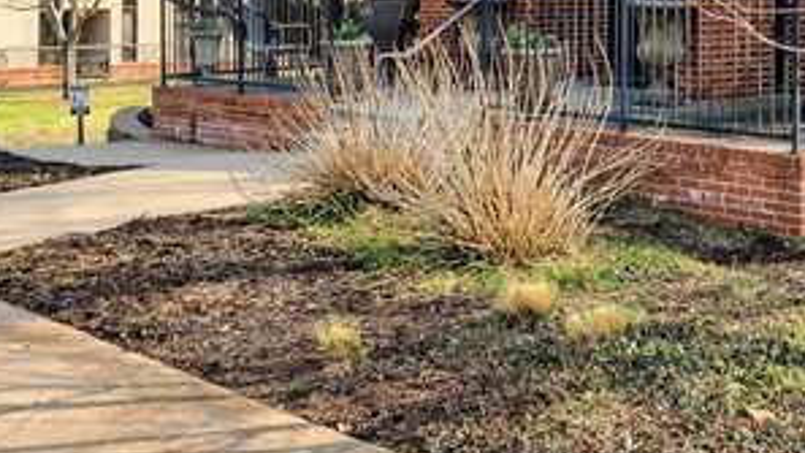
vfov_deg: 17.0
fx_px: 1481
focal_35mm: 69
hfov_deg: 30.3
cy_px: 3
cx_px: 504
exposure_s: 1/160
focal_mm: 18.1
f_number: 9
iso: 100
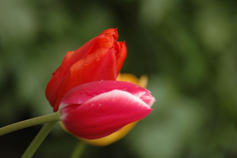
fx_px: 2958
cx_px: 118
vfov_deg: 3.0
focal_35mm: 450
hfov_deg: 4.6
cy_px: 79
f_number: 6
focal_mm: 300
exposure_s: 1/125
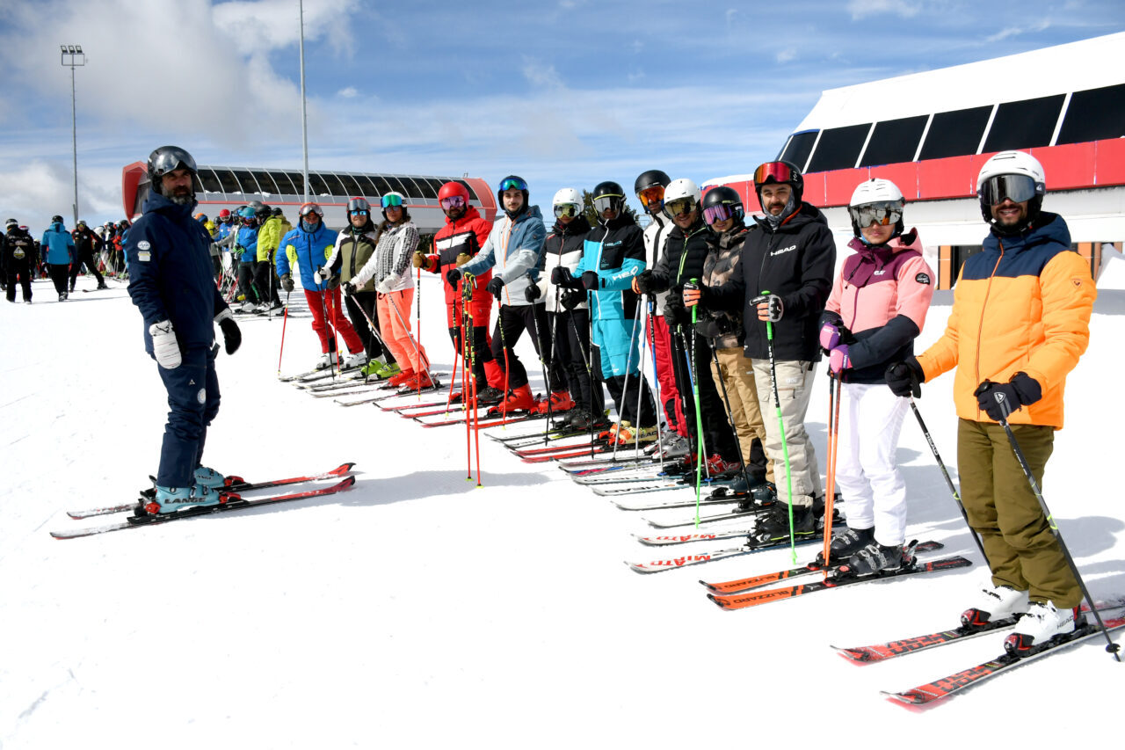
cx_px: 562
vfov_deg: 47.9
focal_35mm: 27
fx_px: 844
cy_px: 375
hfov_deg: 67.4
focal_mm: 18
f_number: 5
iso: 400
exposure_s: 1/8000
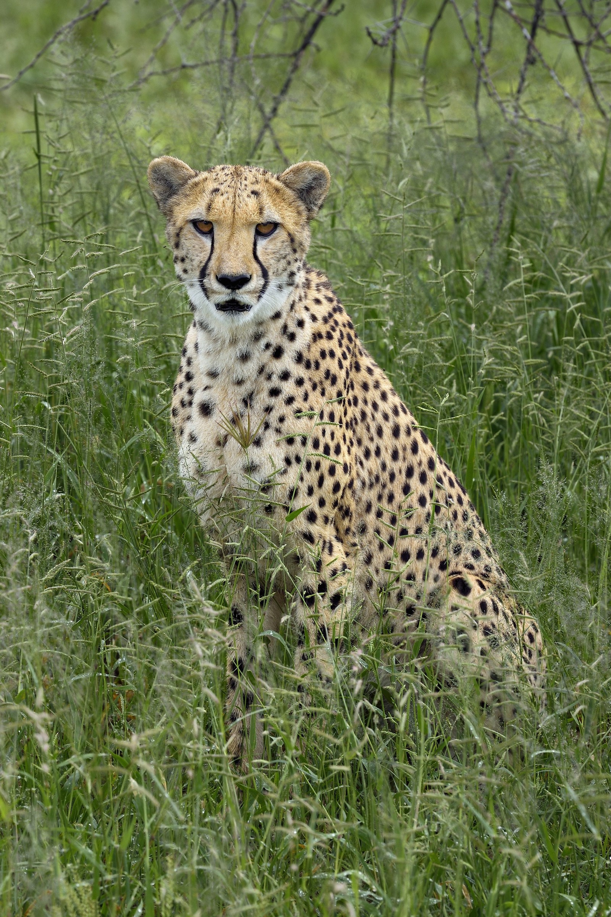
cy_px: 458
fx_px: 5091
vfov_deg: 10.3
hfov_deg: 6.9
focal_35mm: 200
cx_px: 306
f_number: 8
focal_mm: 200
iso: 400
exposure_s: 1/500
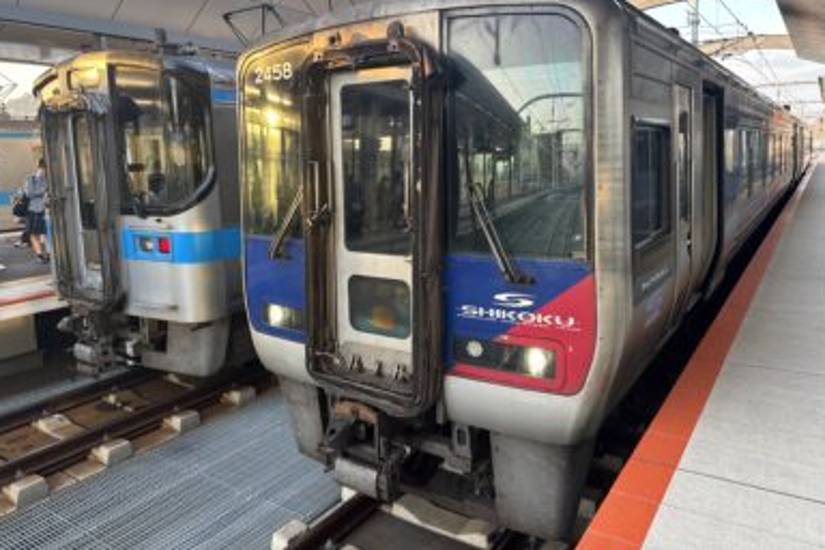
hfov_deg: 69.4
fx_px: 596
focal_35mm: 26
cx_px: 421
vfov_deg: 49.3
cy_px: 230
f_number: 1.78
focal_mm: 6.76
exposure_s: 1/121
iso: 125
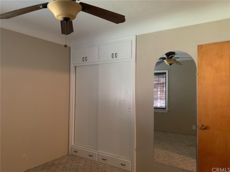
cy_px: 86
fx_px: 173
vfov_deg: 53.1
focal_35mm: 26
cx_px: 115
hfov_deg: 67.3
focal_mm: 4.25
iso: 640
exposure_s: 1/30
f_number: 1.8
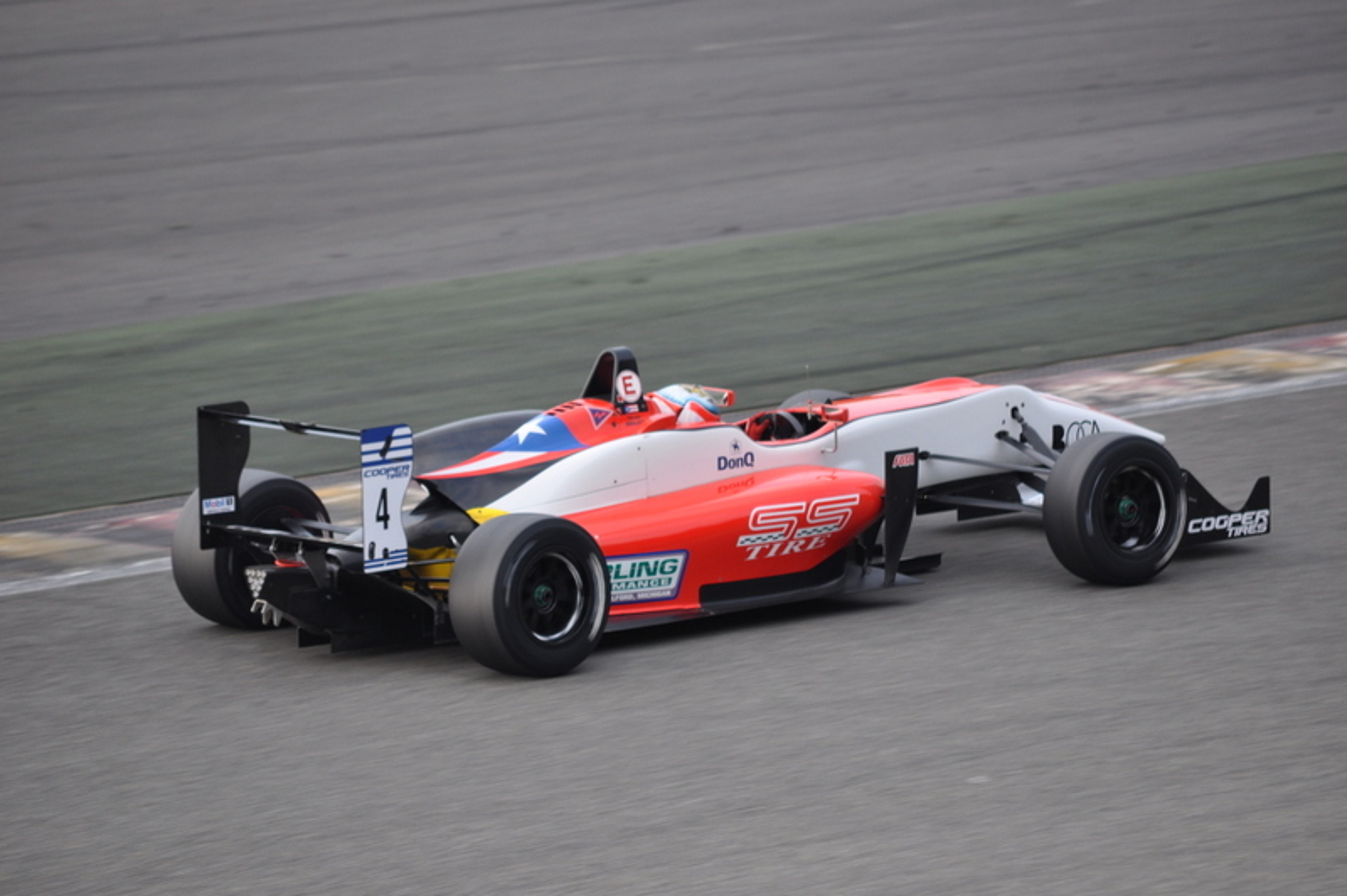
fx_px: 14580
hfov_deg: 5.3
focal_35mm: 390
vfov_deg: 3.5
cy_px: 448
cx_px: 674
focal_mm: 260
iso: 320
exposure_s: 1/400
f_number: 5.6
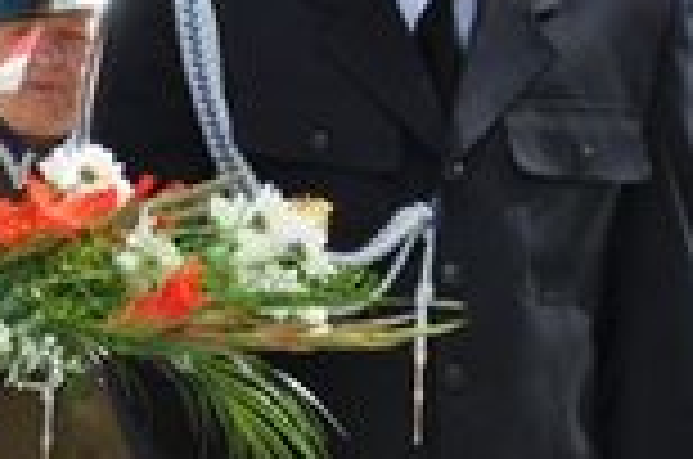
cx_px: -187
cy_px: 178
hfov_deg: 3.3
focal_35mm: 620
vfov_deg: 2.2
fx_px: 11910
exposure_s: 1/200
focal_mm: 98
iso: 250
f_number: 7.1
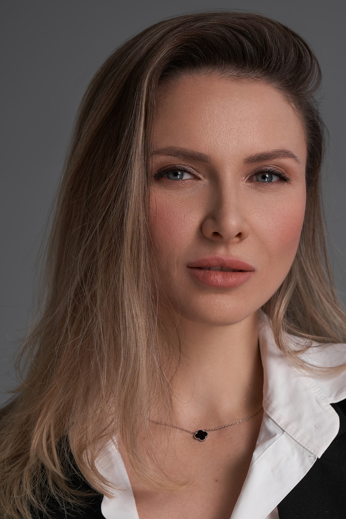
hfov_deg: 13.0
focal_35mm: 105
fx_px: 1514
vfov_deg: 19.5
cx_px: 173
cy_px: 260
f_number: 8
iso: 100
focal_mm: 70
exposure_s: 1/160
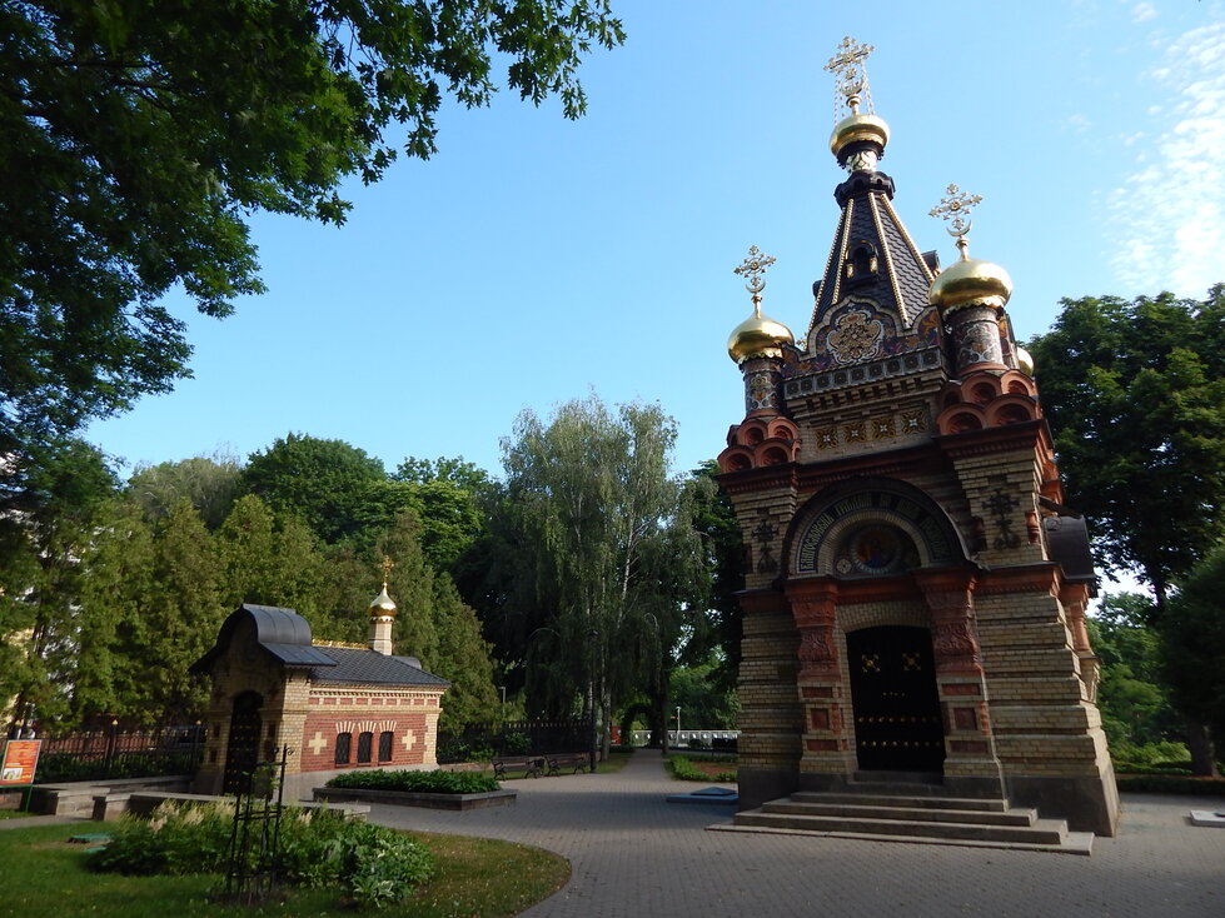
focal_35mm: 23
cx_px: 612
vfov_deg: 58.9
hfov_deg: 73.9
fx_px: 814
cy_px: 459
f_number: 3
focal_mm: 4
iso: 125
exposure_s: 1/800
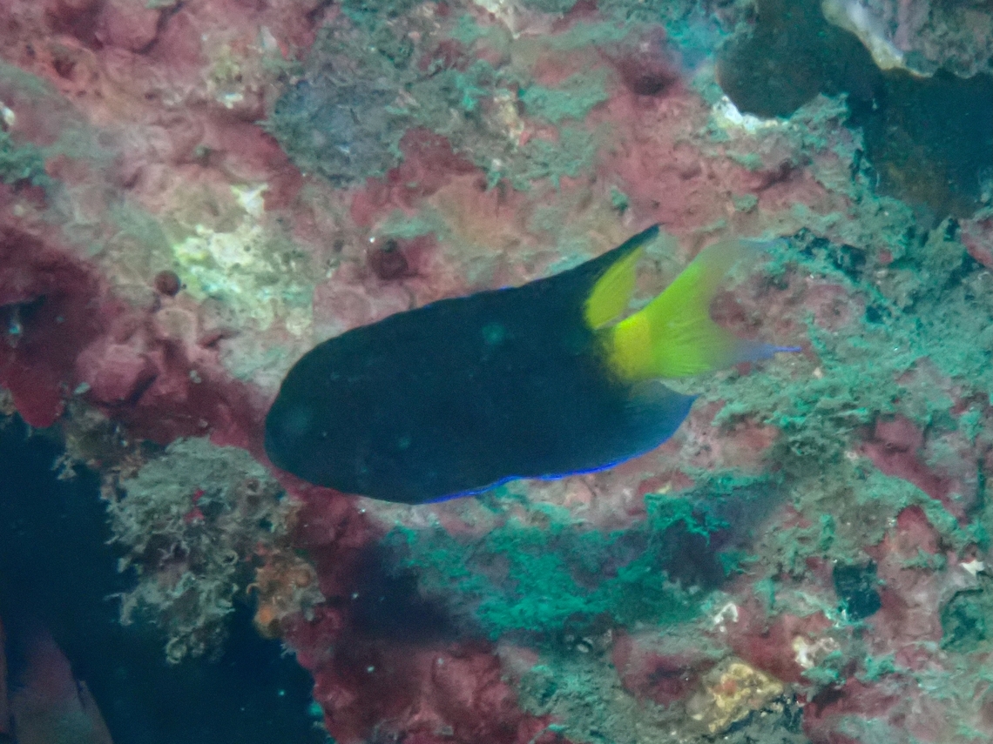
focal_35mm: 100
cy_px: 372
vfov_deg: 14.8
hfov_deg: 19.6
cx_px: 496
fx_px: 2869
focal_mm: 18
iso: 1600
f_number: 6.3
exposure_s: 1/200
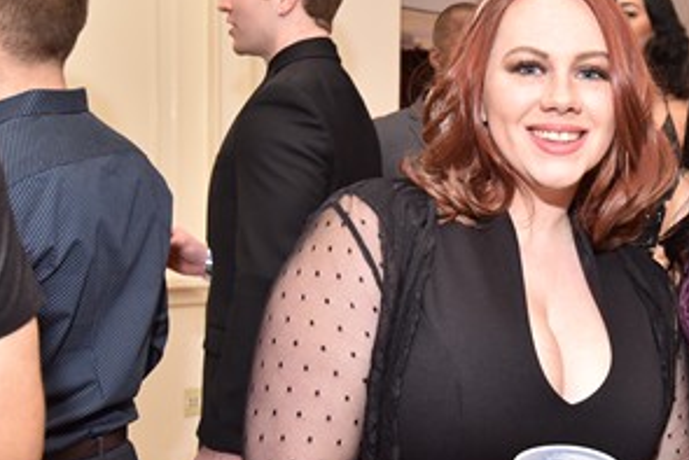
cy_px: 251
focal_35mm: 56
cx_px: 621
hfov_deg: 33.7
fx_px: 1072
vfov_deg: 24.2
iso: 2000
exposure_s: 1/200
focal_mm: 30
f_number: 6.3
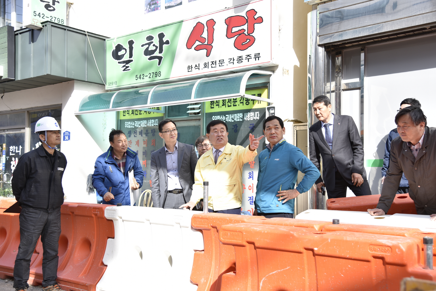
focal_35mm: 40
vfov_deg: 33.4
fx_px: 484
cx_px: 218
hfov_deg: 48.5
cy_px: 146
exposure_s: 1/250
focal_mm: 40
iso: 100
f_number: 4.5
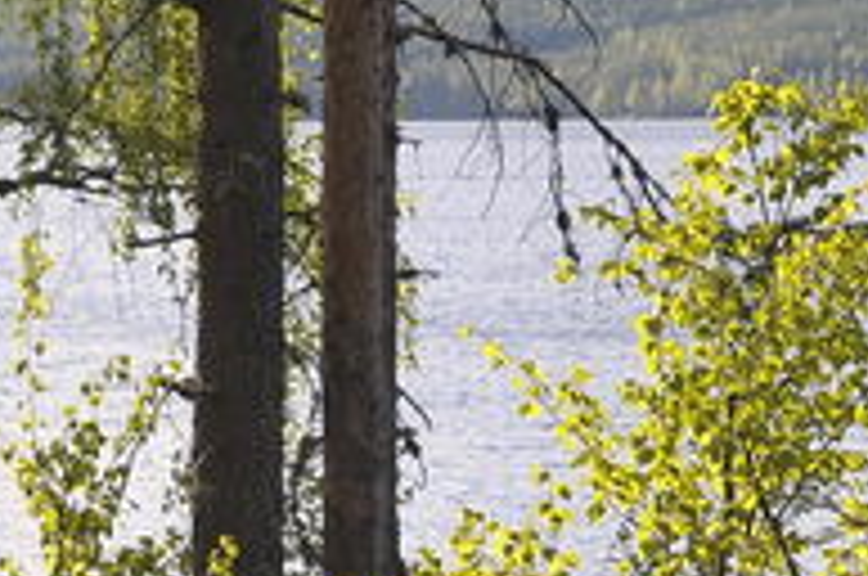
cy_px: 340
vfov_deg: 3.9
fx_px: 8377
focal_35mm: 348
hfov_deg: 5.9
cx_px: 971
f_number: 8
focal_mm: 70
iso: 250
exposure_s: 1/250
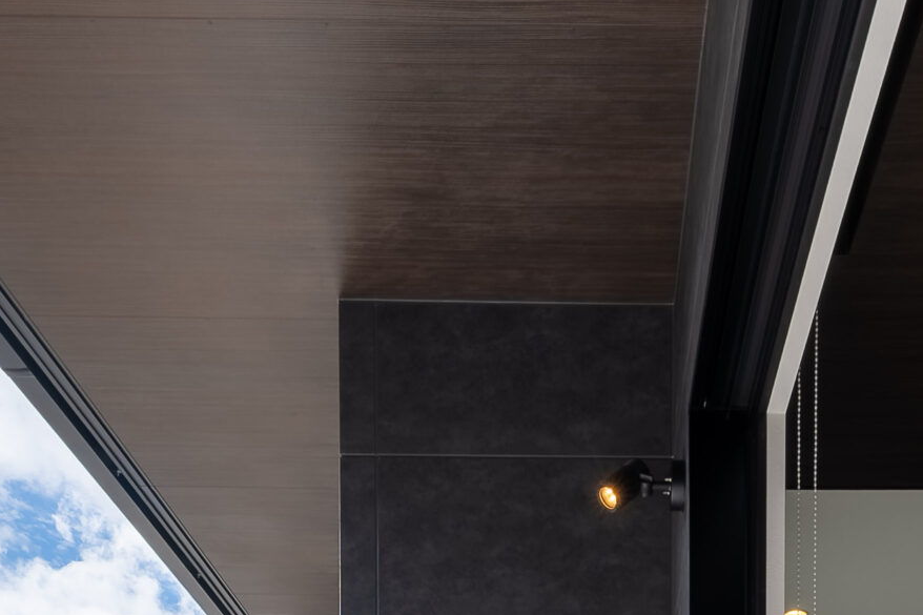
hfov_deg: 46.3
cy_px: 1048
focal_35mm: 41
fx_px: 1051
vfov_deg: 22.5
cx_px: 652
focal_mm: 12
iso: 100
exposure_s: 1/640
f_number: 13
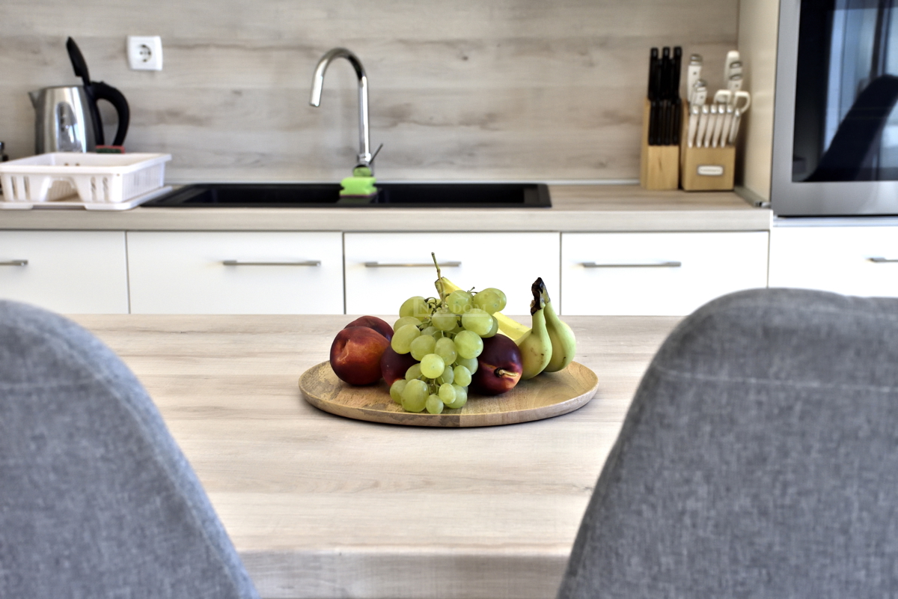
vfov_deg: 22.6
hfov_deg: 33.4
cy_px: 300
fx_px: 1497
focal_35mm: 60
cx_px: 449
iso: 800
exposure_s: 1/200
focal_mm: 40
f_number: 7.1
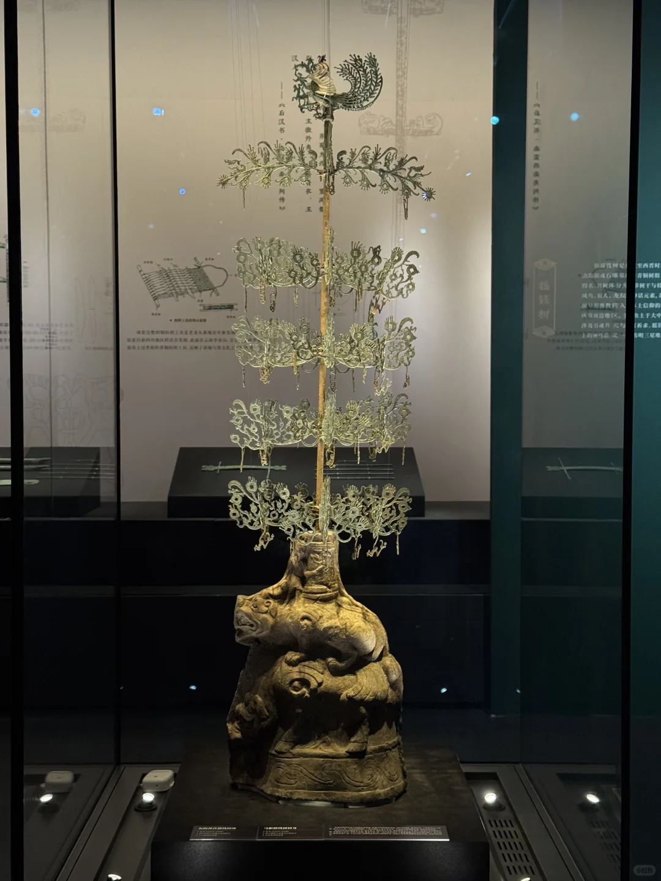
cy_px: 440
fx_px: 1222
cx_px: 330
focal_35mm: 48
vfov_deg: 39.7
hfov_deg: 30.3
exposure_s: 1/60
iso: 125
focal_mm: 6.76
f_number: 1.78
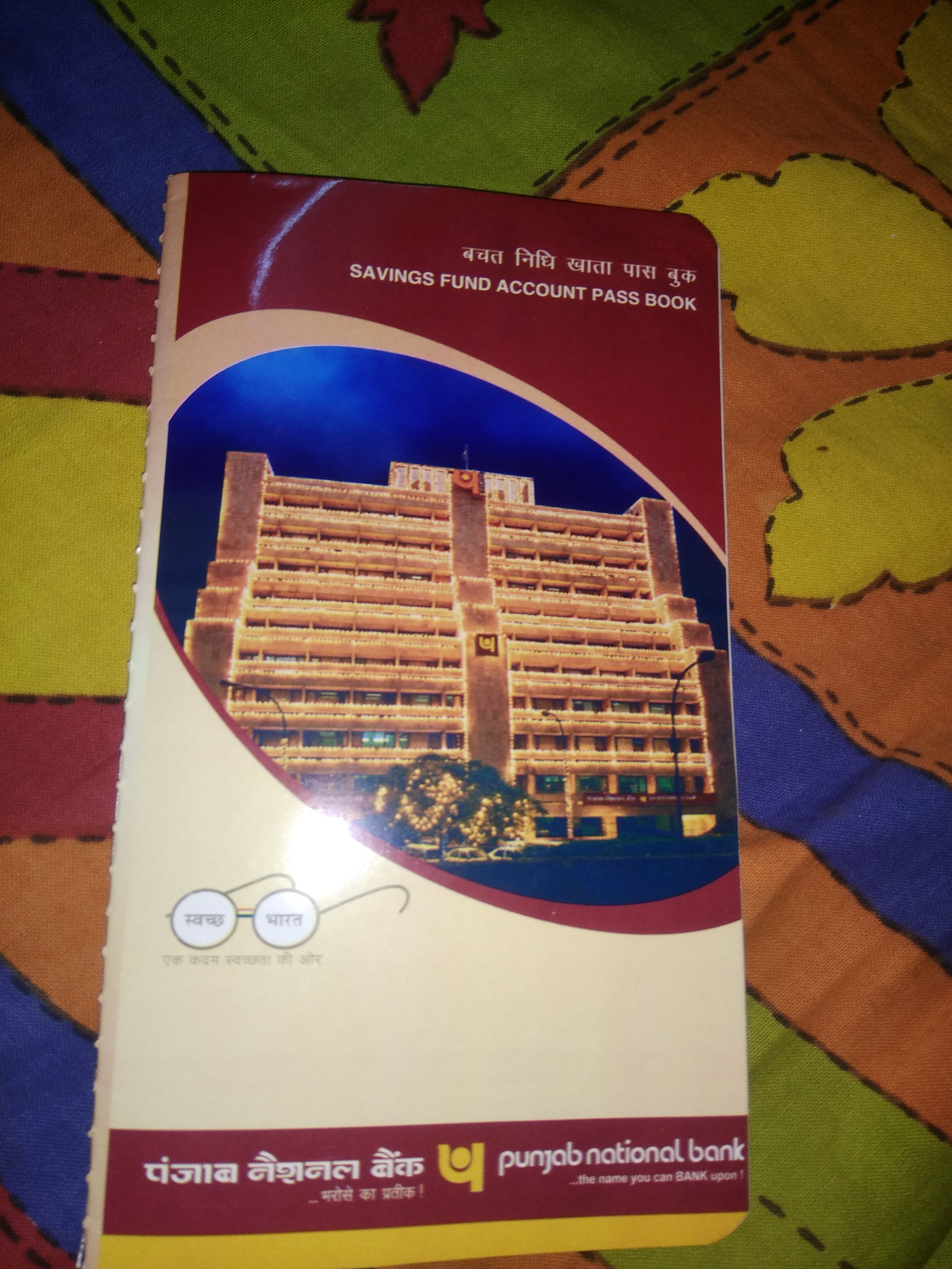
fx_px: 770
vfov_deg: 79.0
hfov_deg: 63.4
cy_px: 634
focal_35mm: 21
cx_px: 476
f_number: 2
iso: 125
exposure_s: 1/100
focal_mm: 3.57
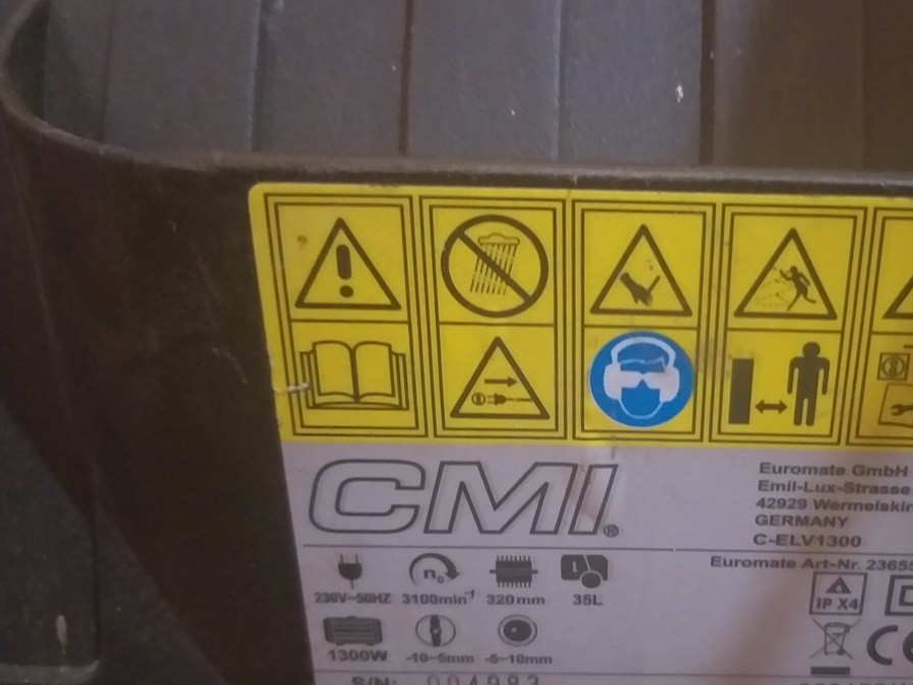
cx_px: 643
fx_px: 976
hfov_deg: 48.8
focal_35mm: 37
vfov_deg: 38.5
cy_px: 423
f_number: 1.7
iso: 800
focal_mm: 3.93
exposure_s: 1/10
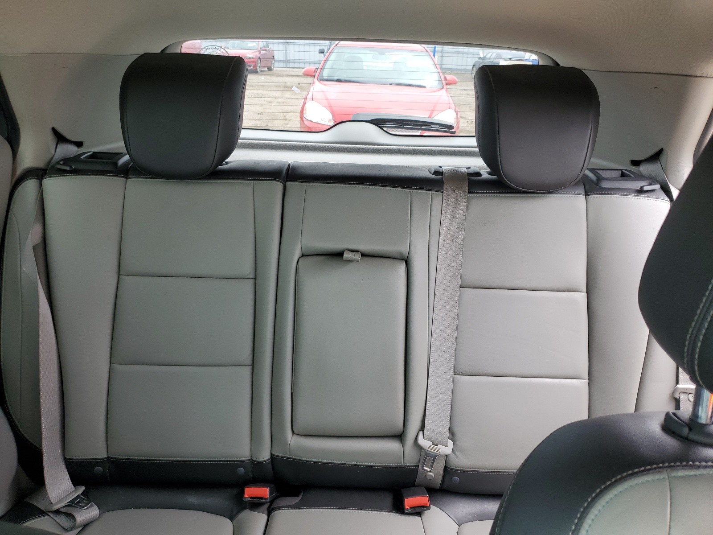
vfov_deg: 53.1
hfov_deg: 67.3
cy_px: 268
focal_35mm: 26
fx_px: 536
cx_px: 356
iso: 50
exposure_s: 1/152
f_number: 1.5
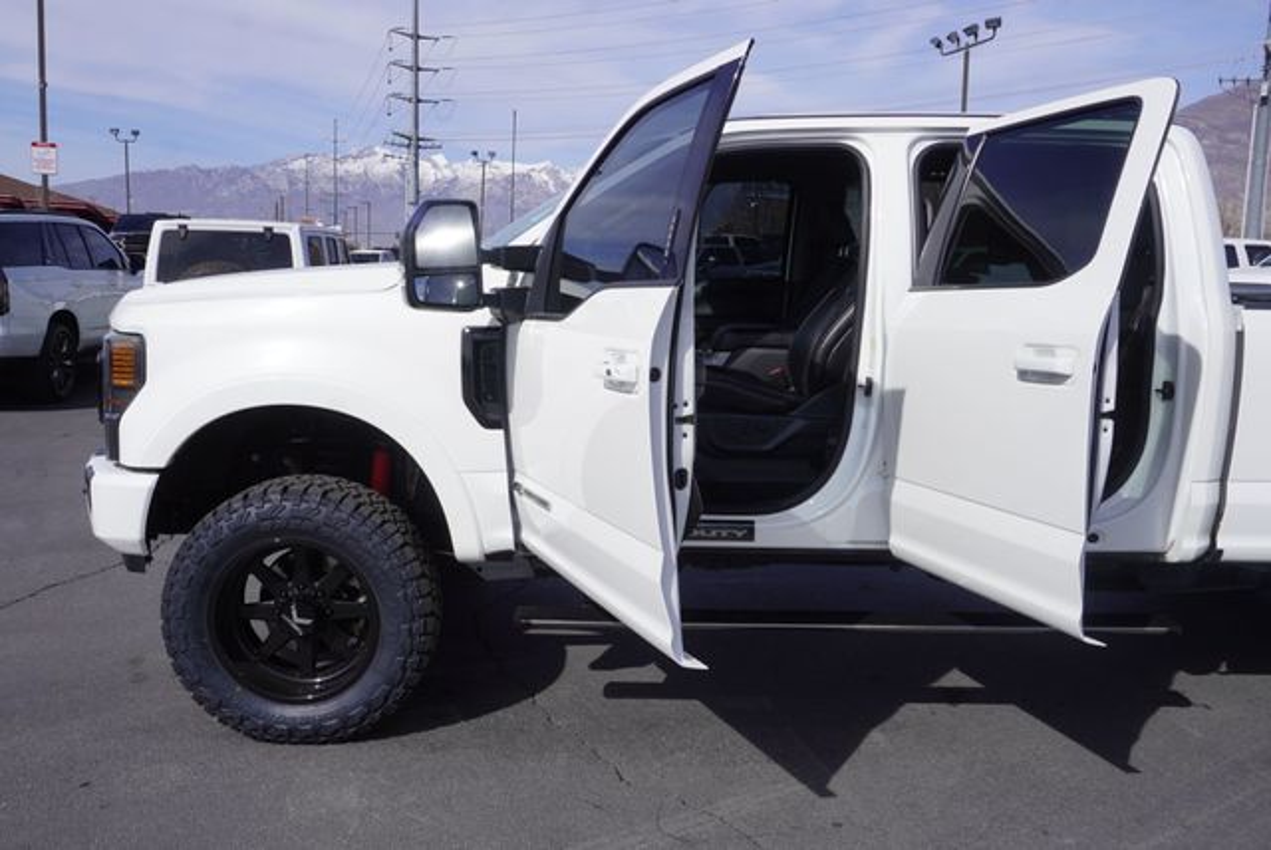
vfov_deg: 41.8
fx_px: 1113
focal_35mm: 32
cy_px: 425
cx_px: 636
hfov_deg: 59.4
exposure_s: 1/250
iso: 100
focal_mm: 21
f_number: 10
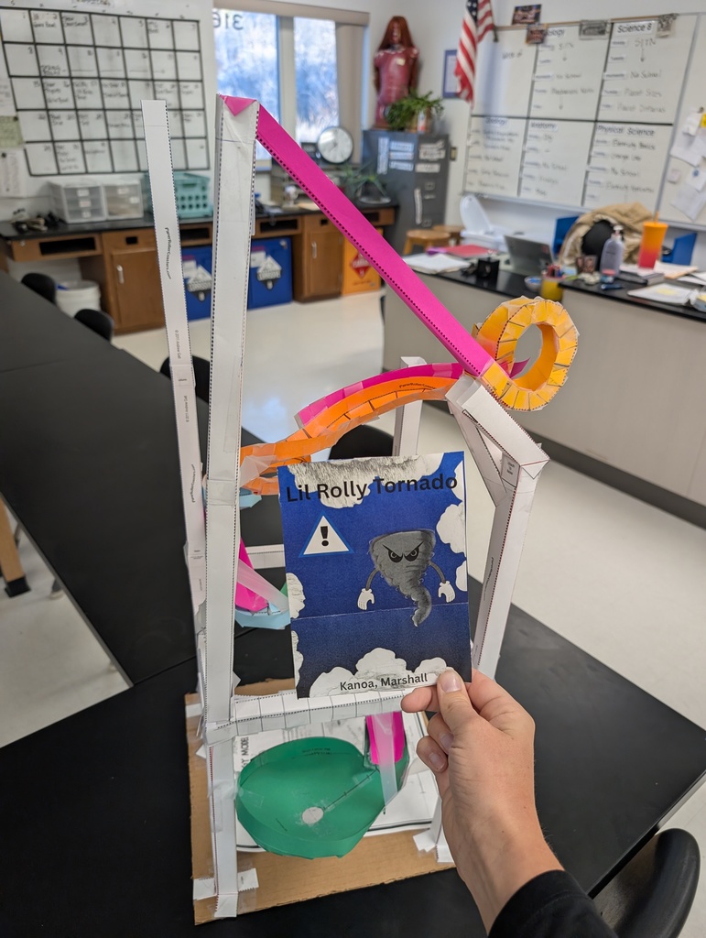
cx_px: 353
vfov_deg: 71.5
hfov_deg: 56.9
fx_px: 651
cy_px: 469
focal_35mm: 24
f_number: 1.68
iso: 117
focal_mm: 6.9
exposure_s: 1/120
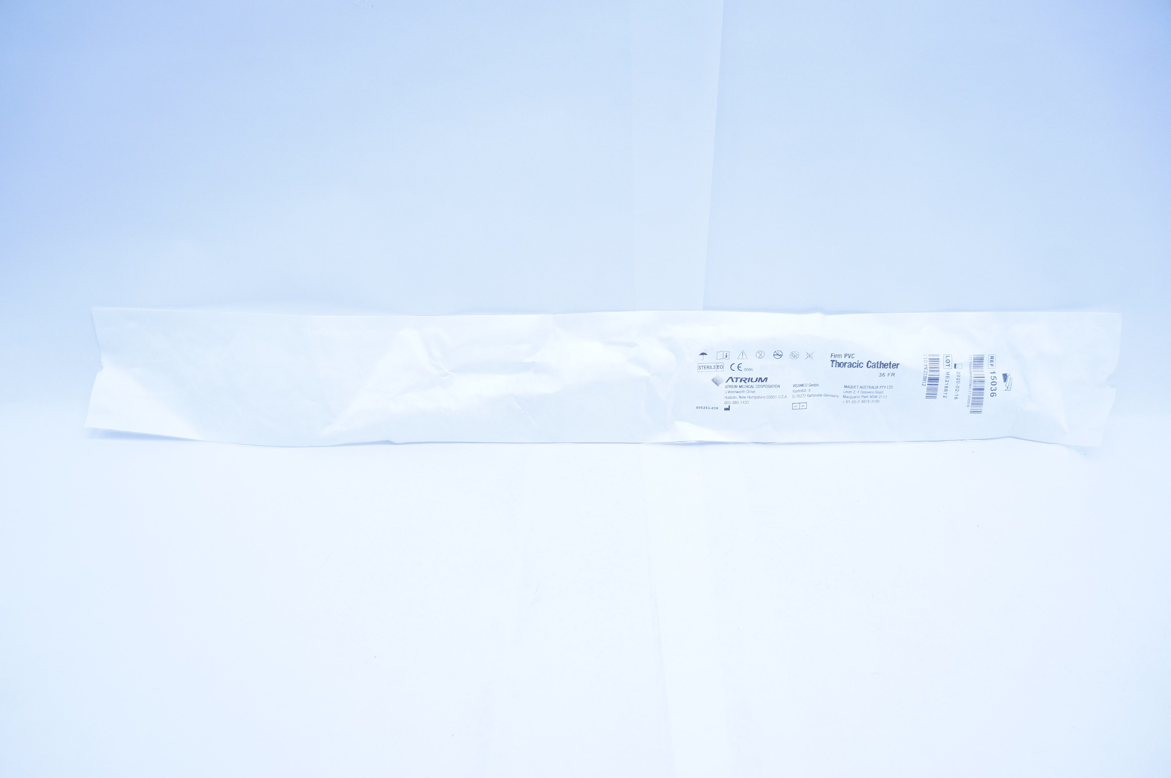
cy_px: 389
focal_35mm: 27
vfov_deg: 47.8
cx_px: 586
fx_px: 877
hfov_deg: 67.4
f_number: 5
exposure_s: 1/200
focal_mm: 18
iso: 800
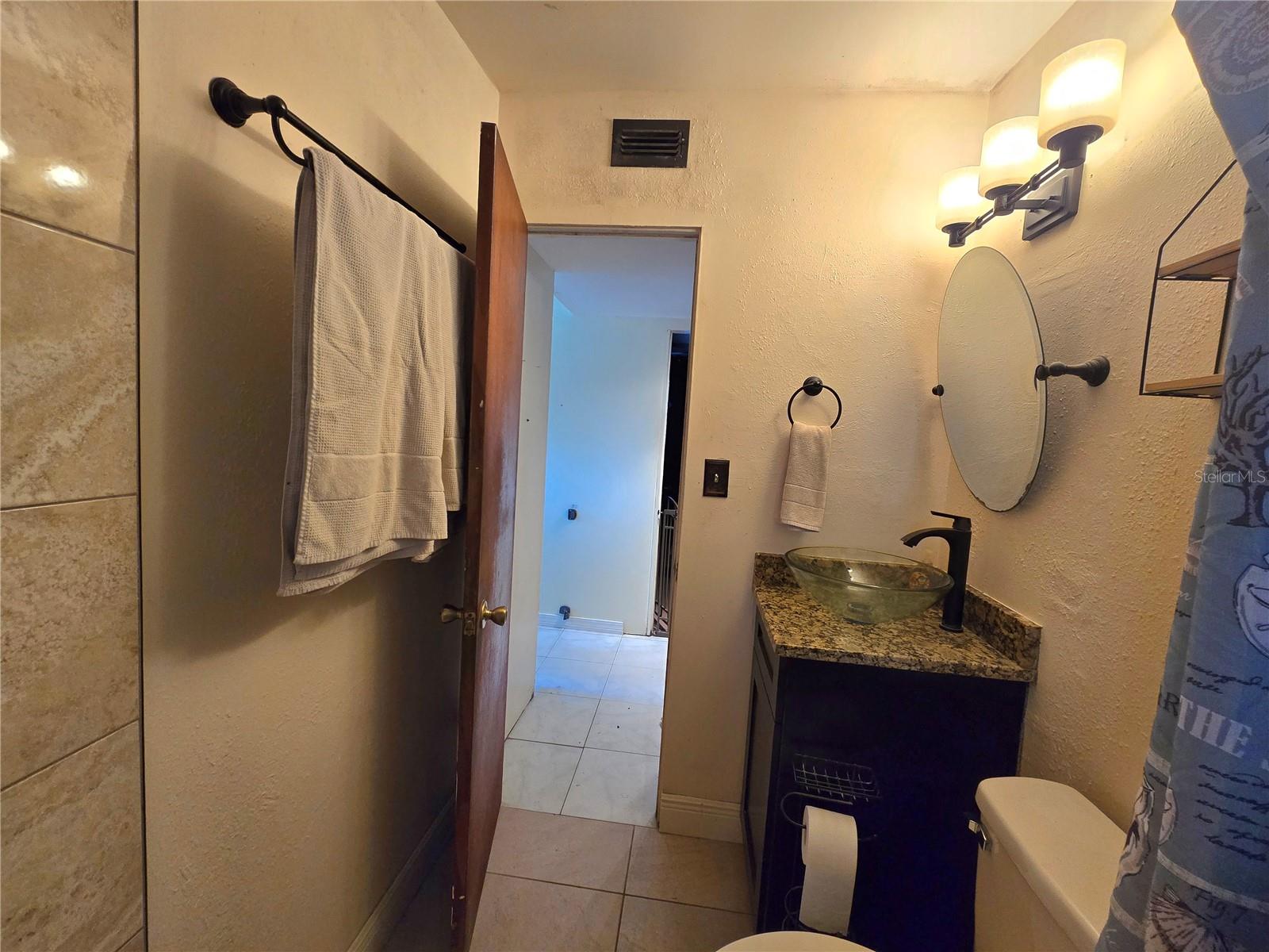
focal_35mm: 13
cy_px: 476
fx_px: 477
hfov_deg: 106.2
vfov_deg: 89.9
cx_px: 634
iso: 250
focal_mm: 2.2
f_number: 2.2
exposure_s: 1/60.2
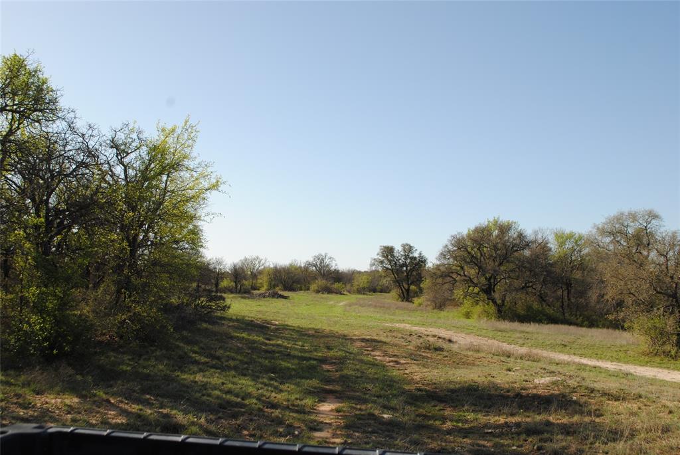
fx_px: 681
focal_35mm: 36
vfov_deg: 37.0
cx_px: 340
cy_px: 228
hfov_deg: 53.1
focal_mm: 24
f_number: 8
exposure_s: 1/250
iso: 100
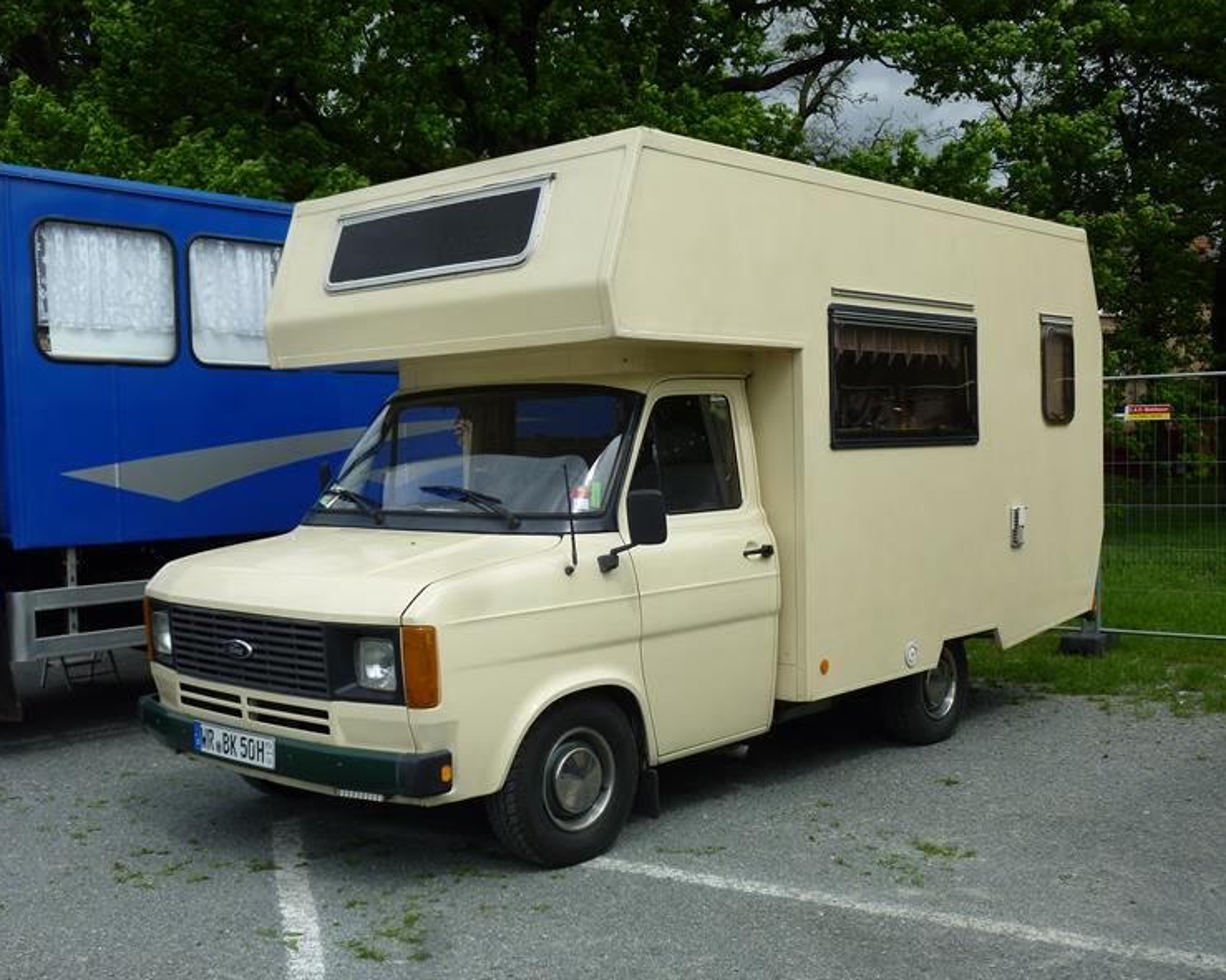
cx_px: 579
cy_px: 496
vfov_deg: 40.1
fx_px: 1342
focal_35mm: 37
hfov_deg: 49.1
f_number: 3.8
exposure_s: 1/400
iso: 80
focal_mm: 6.3
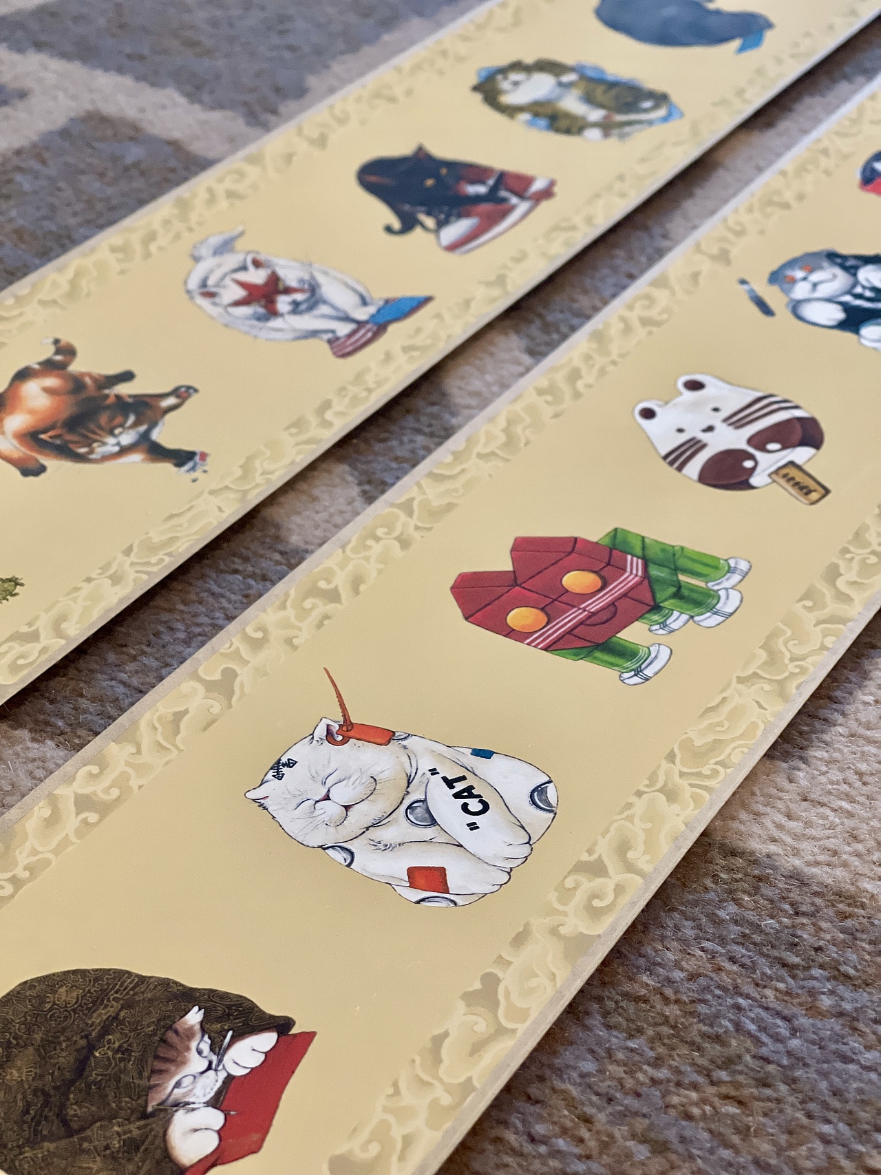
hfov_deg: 22.9
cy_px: 588
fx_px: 2172
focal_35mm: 64
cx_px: 440
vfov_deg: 30.3
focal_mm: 7.5
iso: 320
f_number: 2.2
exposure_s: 1/38
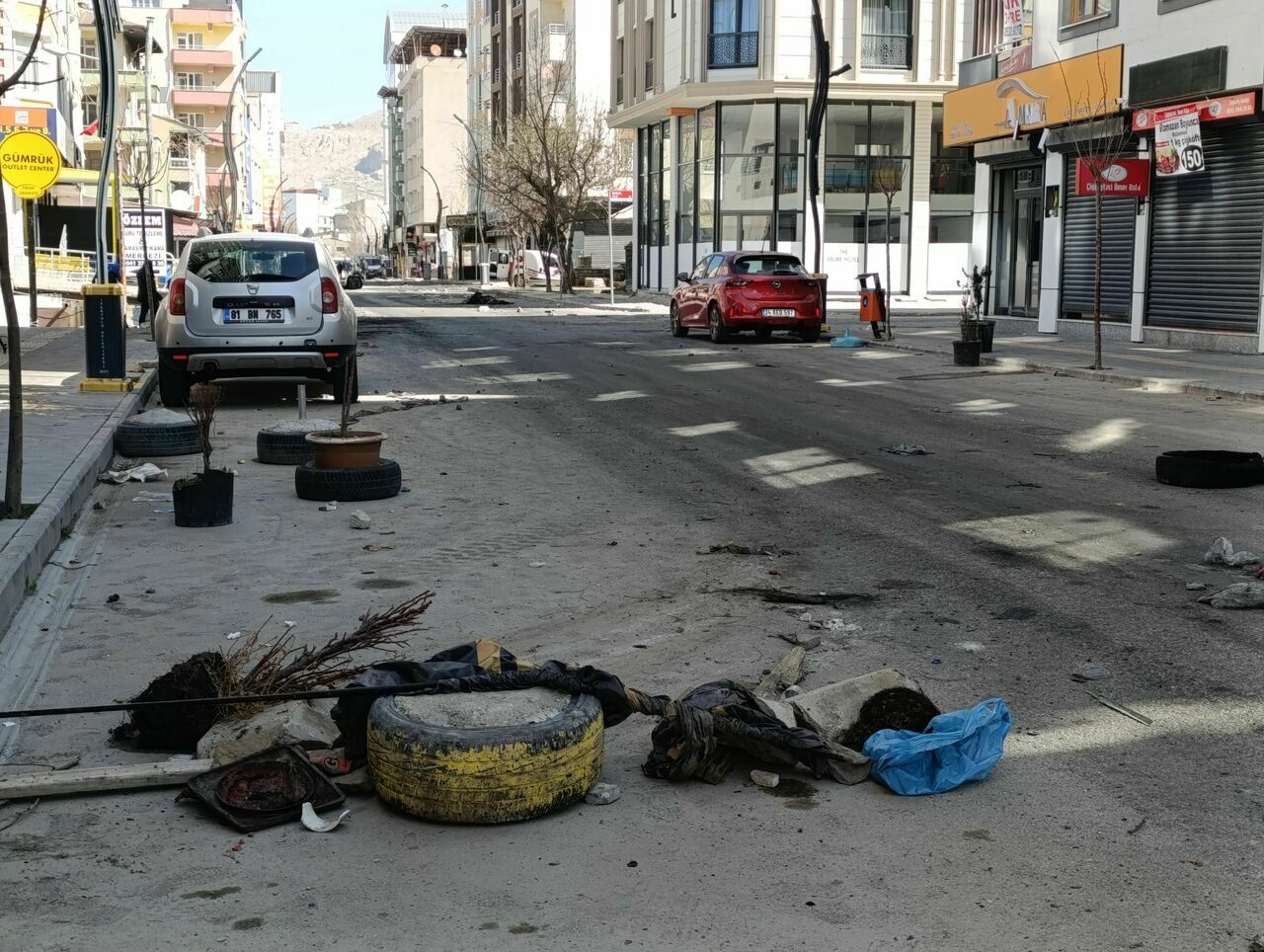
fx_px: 841
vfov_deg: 59.0
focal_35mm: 23
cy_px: 476
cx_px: 632
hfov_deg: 73.8
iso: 50
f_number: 1.6
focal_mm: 6.14
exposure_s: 1/198
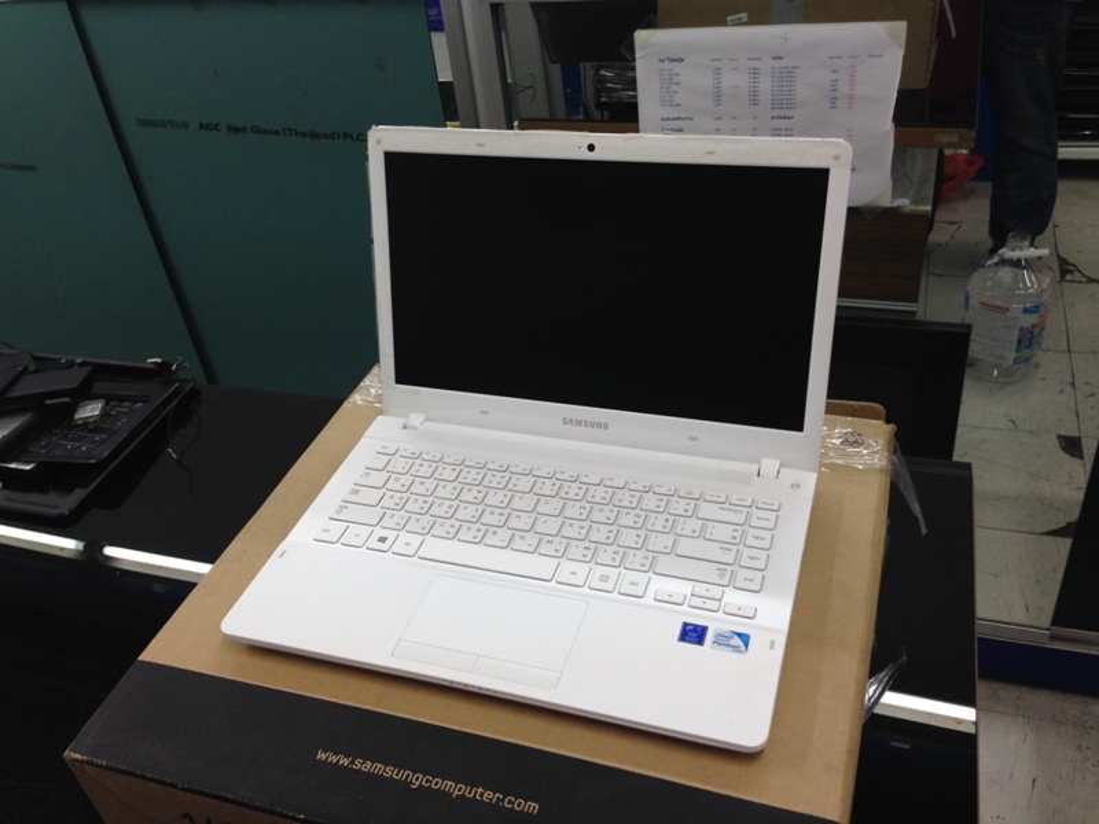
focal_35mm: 33
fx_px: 1048
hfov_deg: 55.4
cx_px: 550
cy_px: 412
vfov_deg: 42.9
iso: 50
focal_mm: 4.12
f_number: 2.4
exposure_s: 1/24
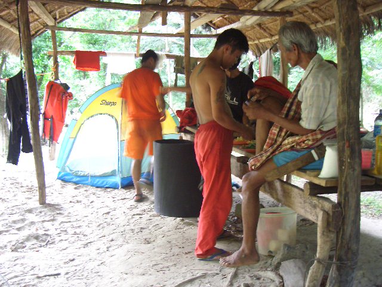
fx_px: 430
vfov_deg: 36.8
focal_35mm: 39
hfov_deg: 47.9
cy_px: 144
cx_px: 191
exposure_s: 1/8
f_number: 2.8
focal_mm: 8
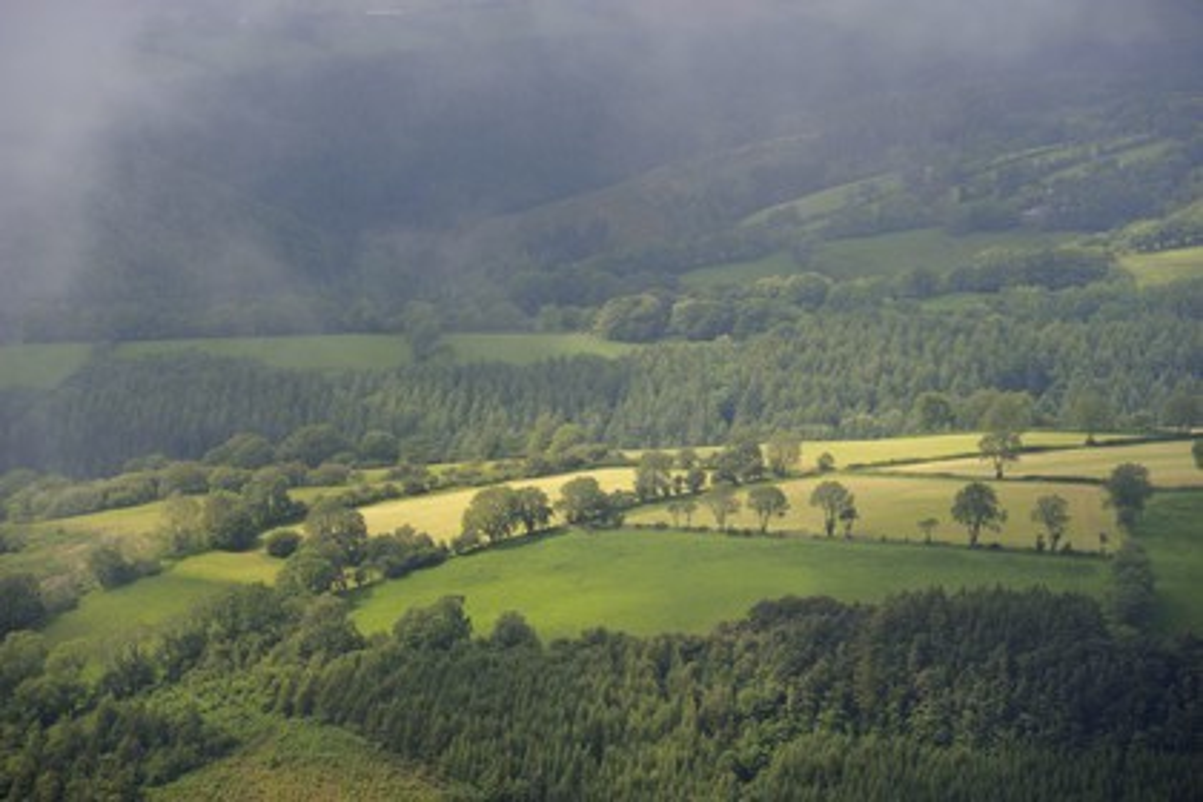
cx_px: 602
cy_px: 401
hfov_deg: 10.3
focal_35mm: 200
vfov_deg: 6.9
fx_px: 6683
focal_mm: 200
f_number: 7.1
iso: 400
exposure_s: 1/800
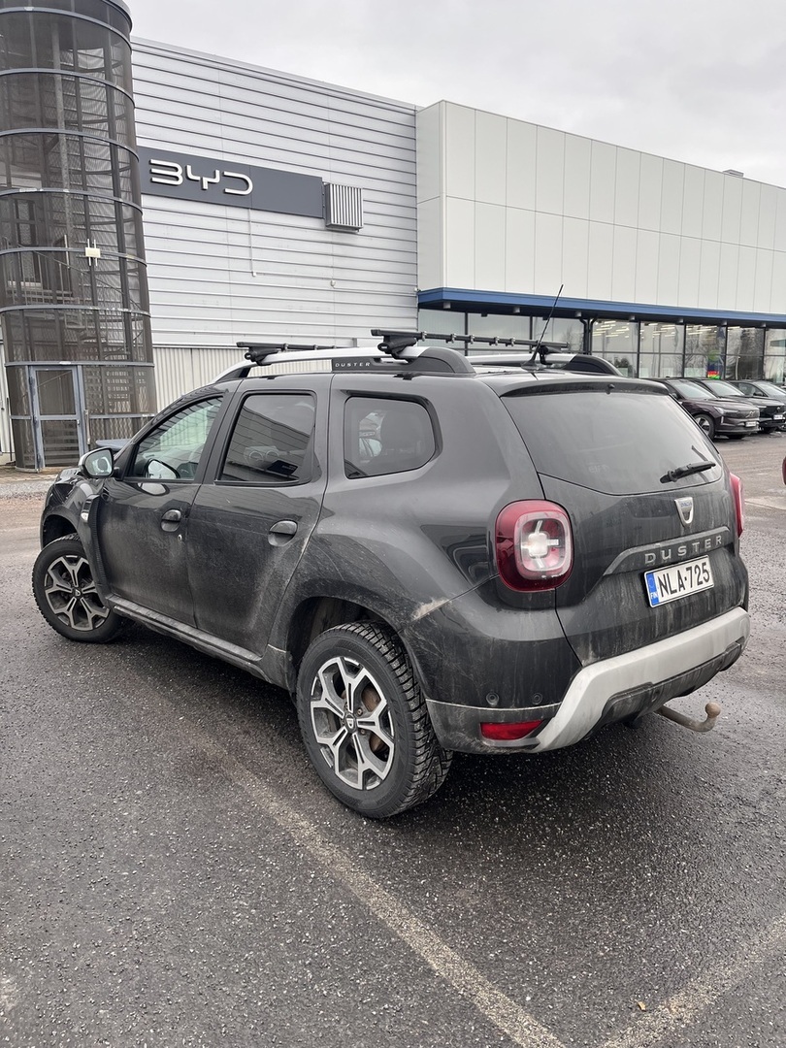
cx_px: 393
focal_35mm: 26
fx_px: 787
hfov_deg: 53.1
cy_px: 524
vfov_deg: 67.3
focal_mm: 5.1
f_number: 1.6
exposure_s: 1/400
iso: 50
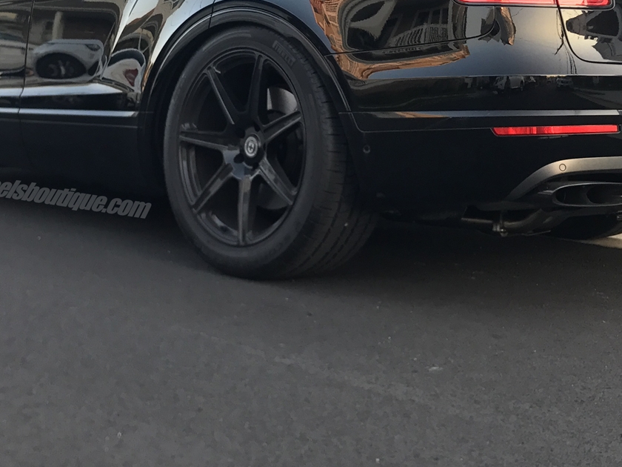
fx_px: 1150
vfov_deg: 21.8
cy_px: -41
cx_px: 225
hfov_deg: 30.1
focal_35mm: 64
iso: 32
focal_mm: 3.99
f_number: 1.8
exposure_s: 1/120
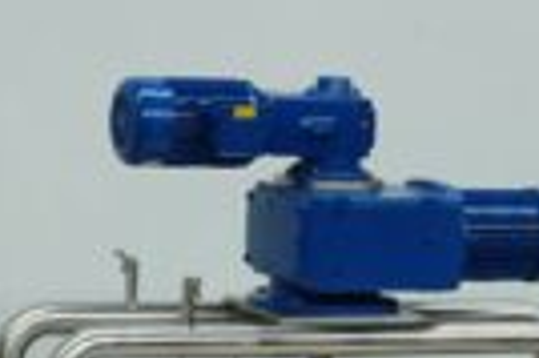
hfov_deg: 10.2
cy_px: 658
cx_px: 358
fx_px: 3021
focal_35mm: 202
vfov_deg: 6.6
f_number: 4
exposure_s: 1/60
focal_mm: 19.84
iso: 160
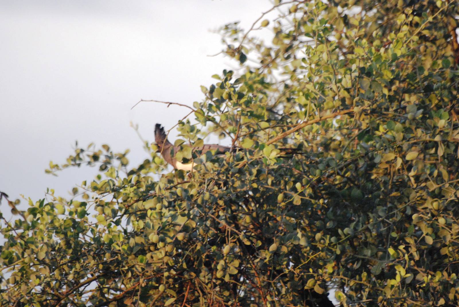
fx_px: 5744
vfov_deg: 3.1
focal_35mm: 450
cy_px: 154
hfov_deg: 4.6
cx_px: 230
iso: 1600
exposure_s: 1/160
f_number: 5.6
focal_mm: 300
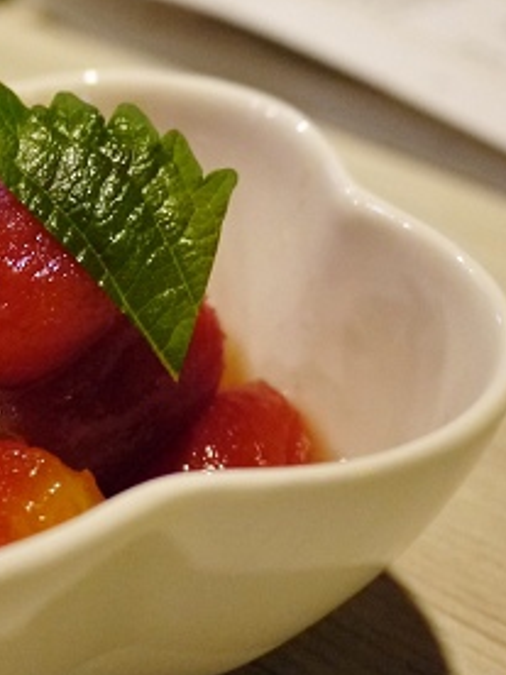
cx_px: 61
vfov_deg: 28.9
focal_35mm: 65
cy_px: 95
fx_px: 1267
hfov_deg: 22.1
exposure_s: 1/40
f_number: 2.5
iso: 800
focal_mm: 14
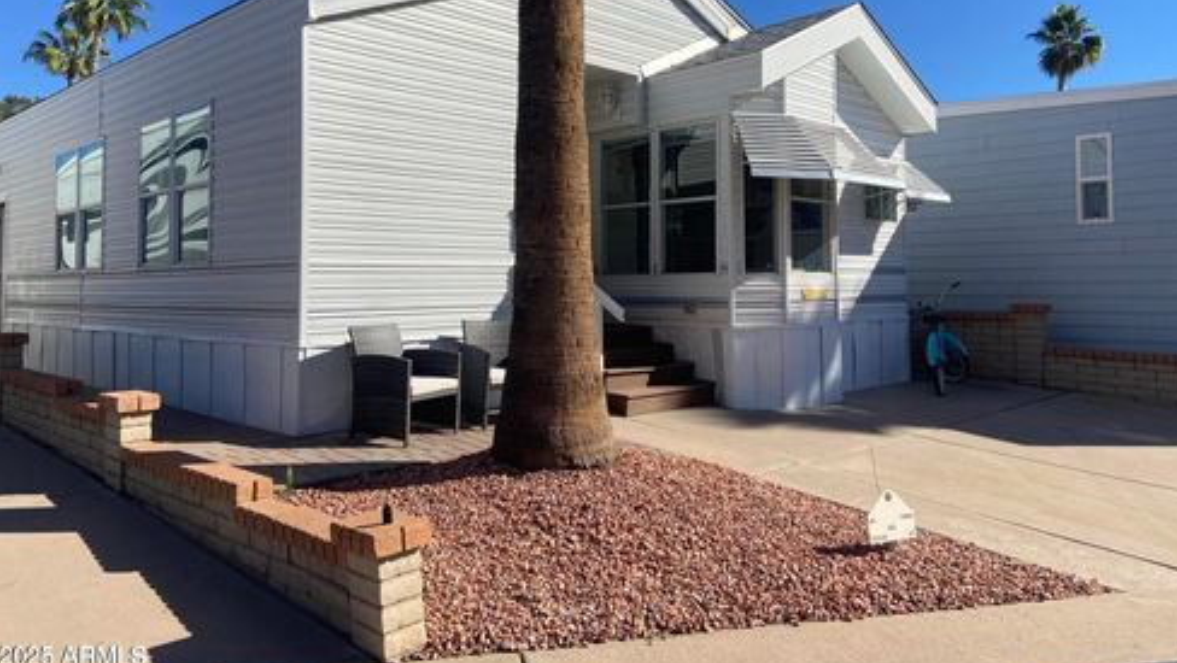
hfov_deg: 66.0
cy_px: 245
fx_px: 905
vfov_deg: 39.9
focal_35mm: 29
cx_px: 598
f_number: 1.8
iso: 32
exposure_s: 1/3984
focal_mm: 4.25
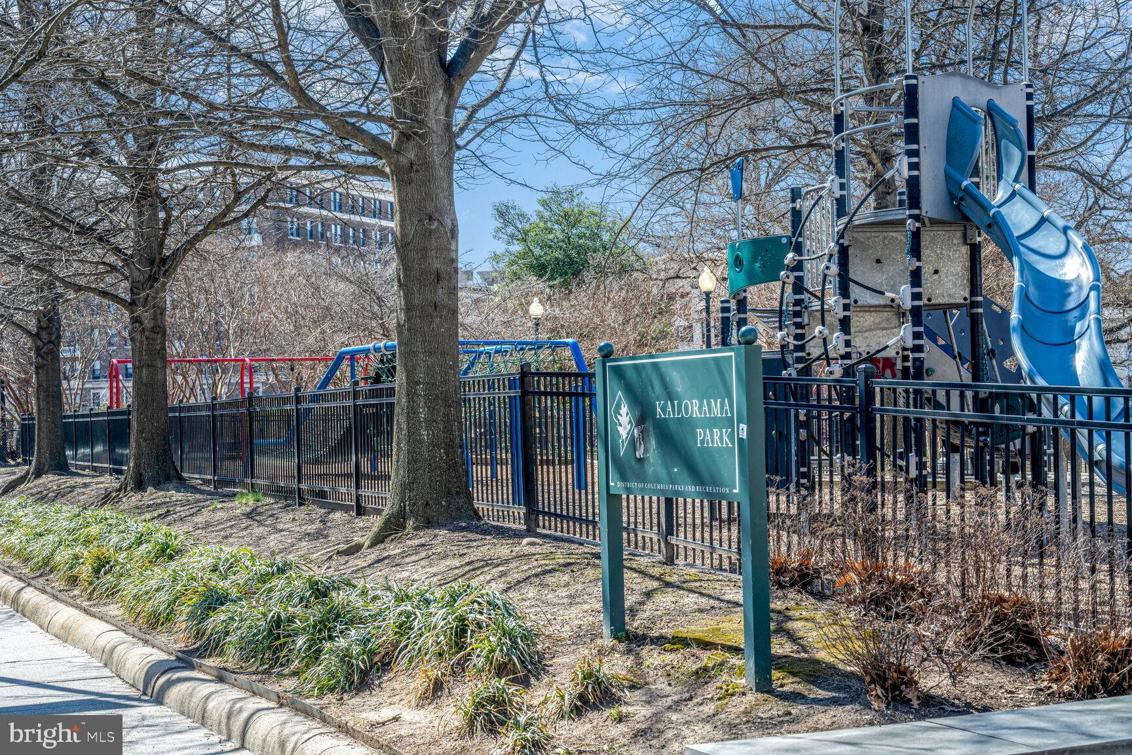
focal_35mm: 55
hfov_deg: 36.2
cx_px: 566
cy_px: 378
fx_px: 1729
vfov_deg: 24.6
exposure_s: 1/160
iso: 200
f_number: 9
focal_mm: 55
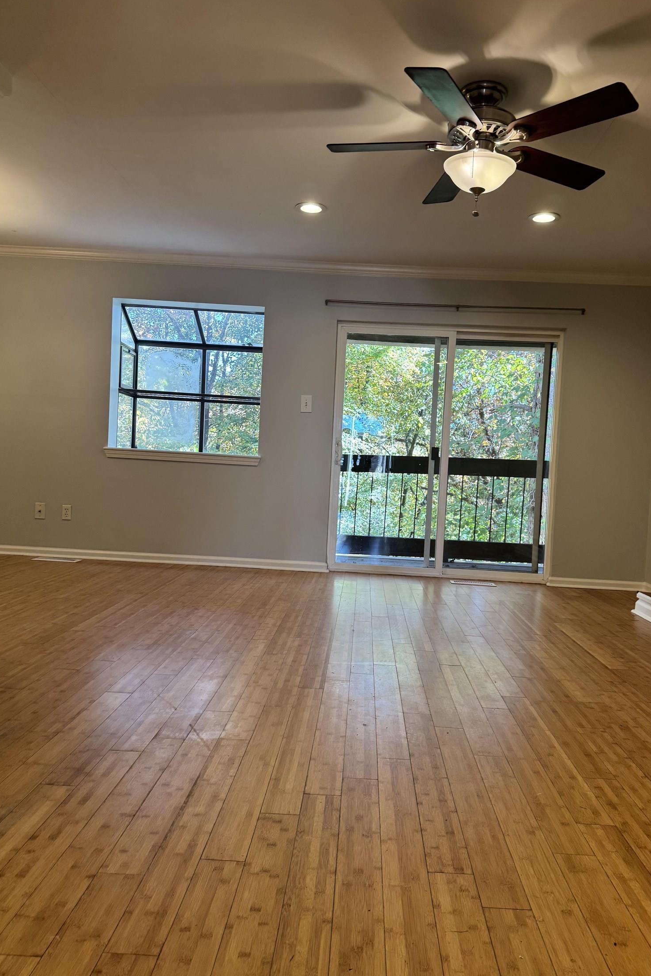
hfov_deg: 49.5
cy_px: 489
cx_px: 357
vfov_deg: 69.4
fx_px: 705
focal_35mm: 26
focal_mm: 6.76
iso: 125
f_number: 1.78
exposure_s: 1/120
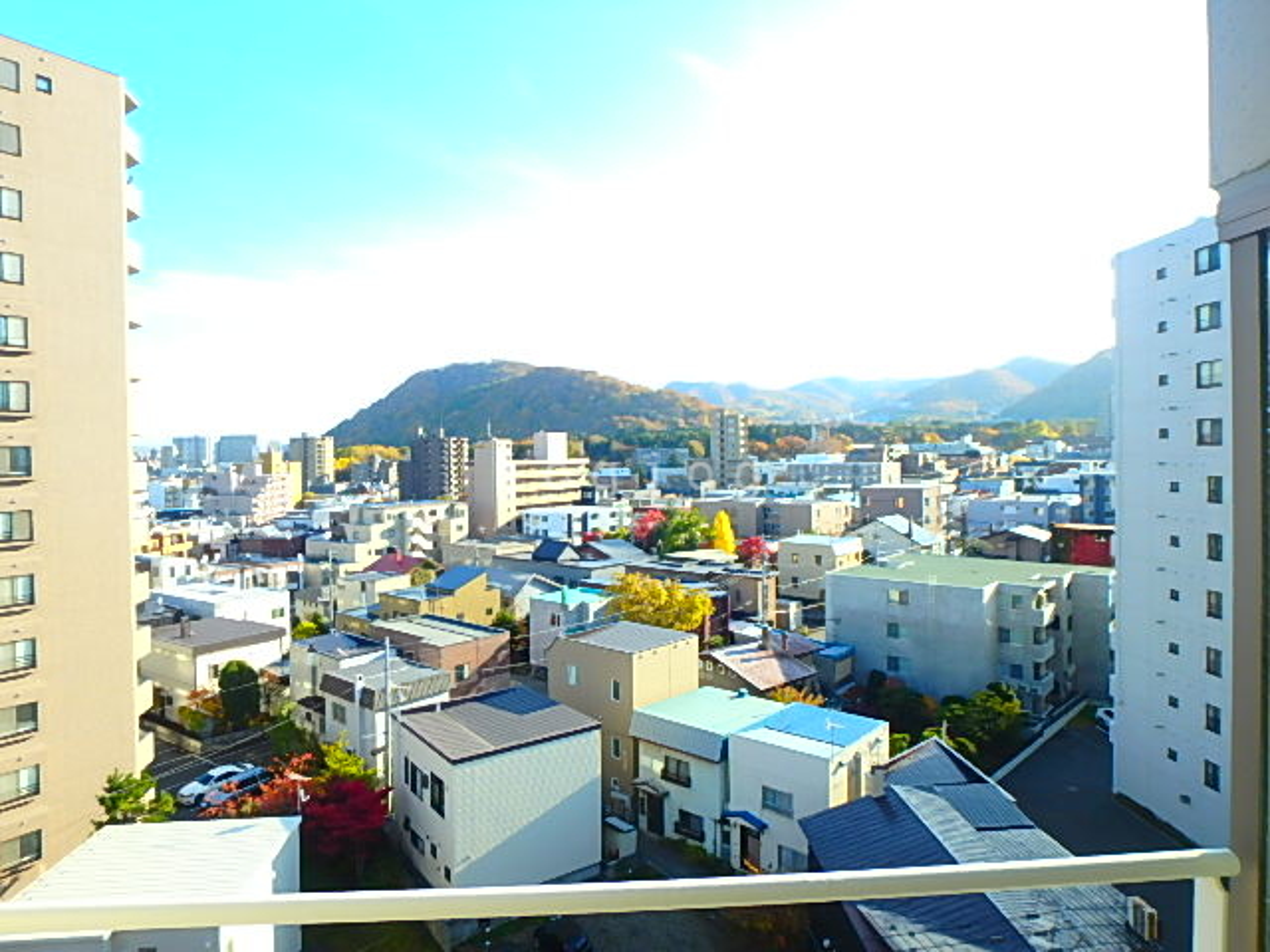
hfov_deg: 79.0
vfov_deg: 63.4
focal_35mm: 21
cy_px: 476
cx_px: 635
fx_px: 770
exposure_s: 1/320
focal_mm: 3.7
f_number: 3.5
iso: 125
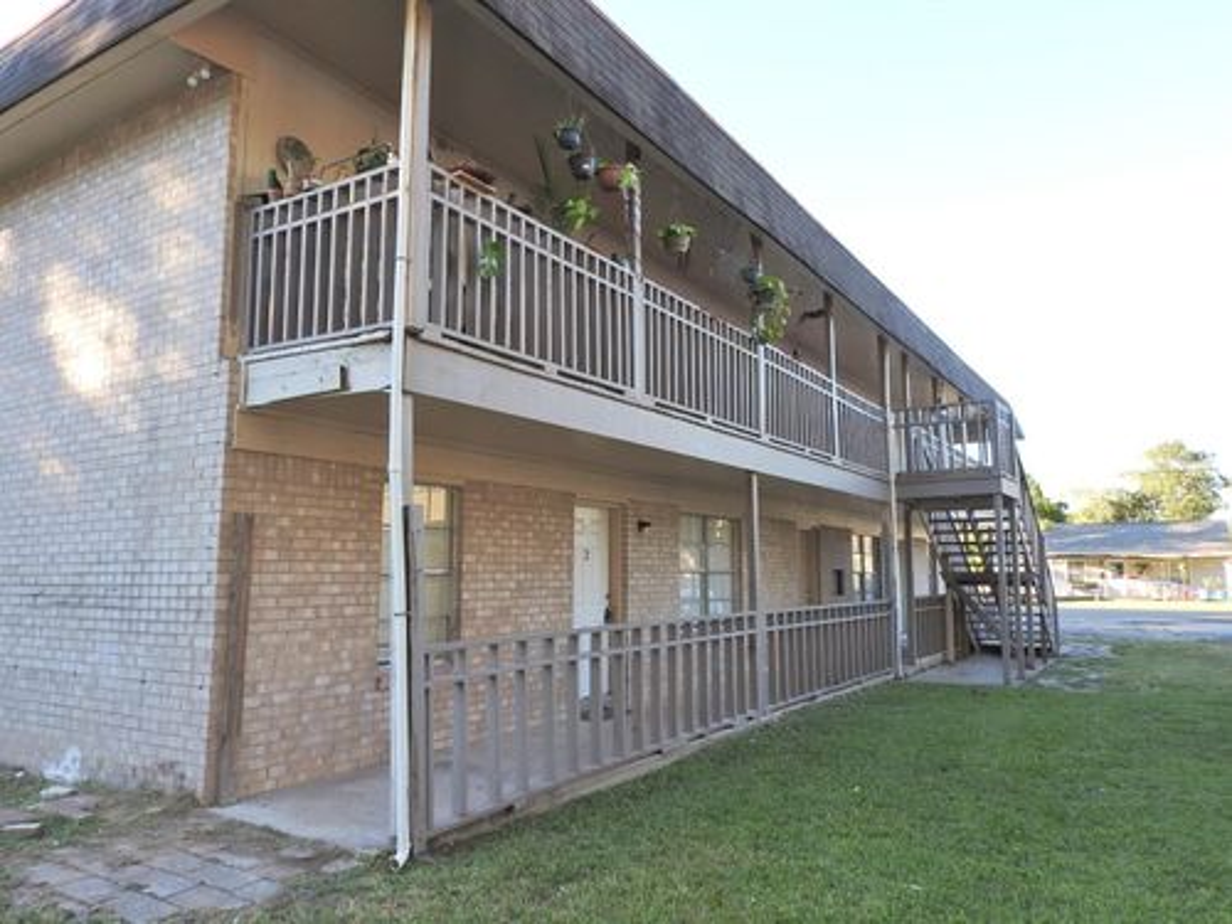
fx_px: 854
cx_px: 616
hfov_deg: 71.6
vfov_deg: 56.8
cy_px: 462
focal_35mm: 24
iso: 100
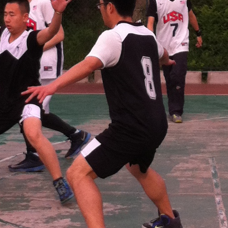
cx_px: 109
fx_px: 1185
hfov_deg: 11.0
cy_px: -19
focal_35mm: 159
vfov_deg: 10.9
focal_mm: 3.85
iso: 80
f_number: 2.8
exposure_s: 1/616
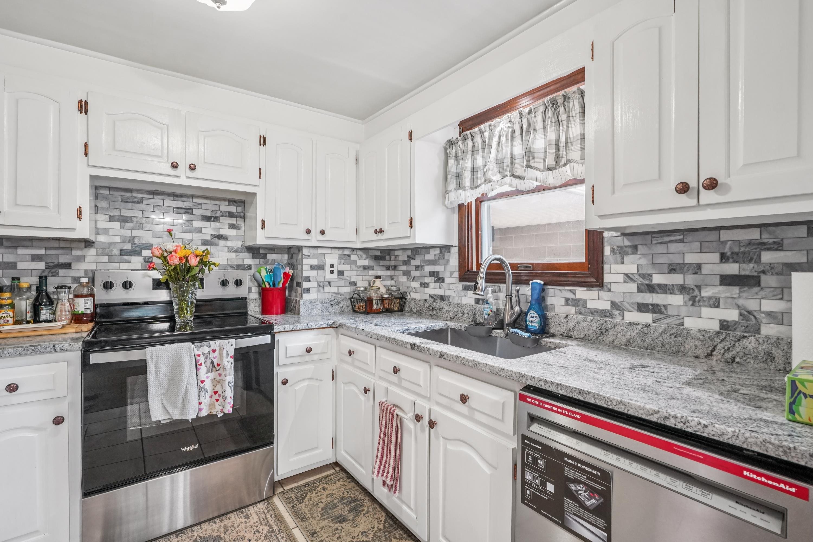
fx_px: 361
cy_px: 271
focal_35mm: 16
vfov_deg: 73.7
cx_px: 406
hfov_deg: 96.7
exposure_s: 1/30
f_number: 8
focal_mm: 16
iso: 1600
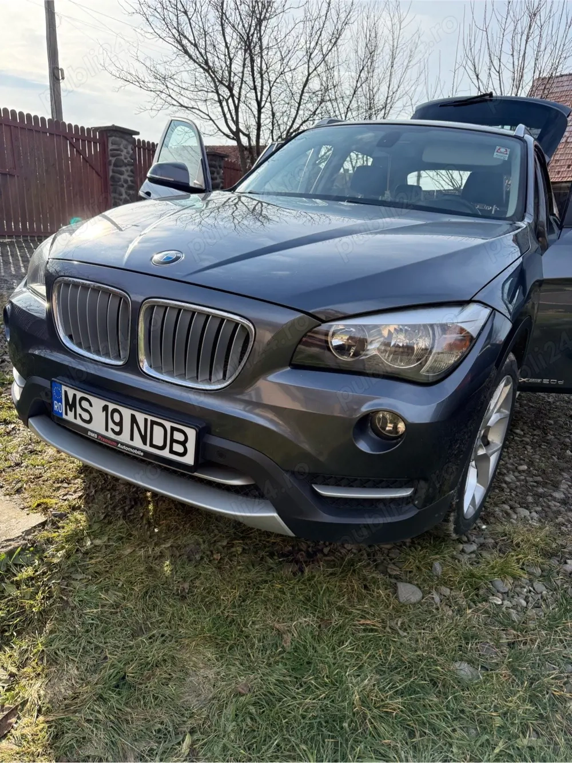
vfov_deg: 71.6
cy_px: 382
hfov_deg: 56.8
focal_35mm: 24
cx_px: 286
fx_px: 529
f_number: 1.78
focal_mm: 6.76
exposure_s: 1/2525
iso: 100
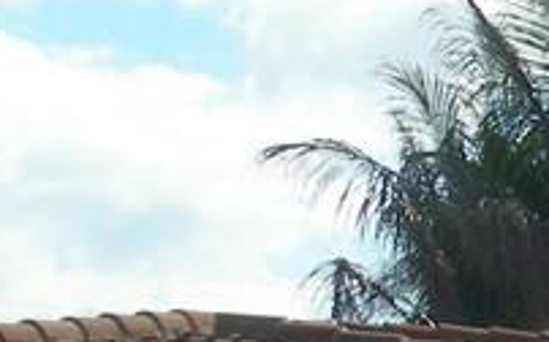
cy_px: 551
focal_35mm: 204
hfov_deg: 9.8
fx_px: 3051
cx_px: 940
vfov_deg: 6.3
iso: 50
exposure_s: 1/467
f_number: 5.6
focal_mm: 6.3
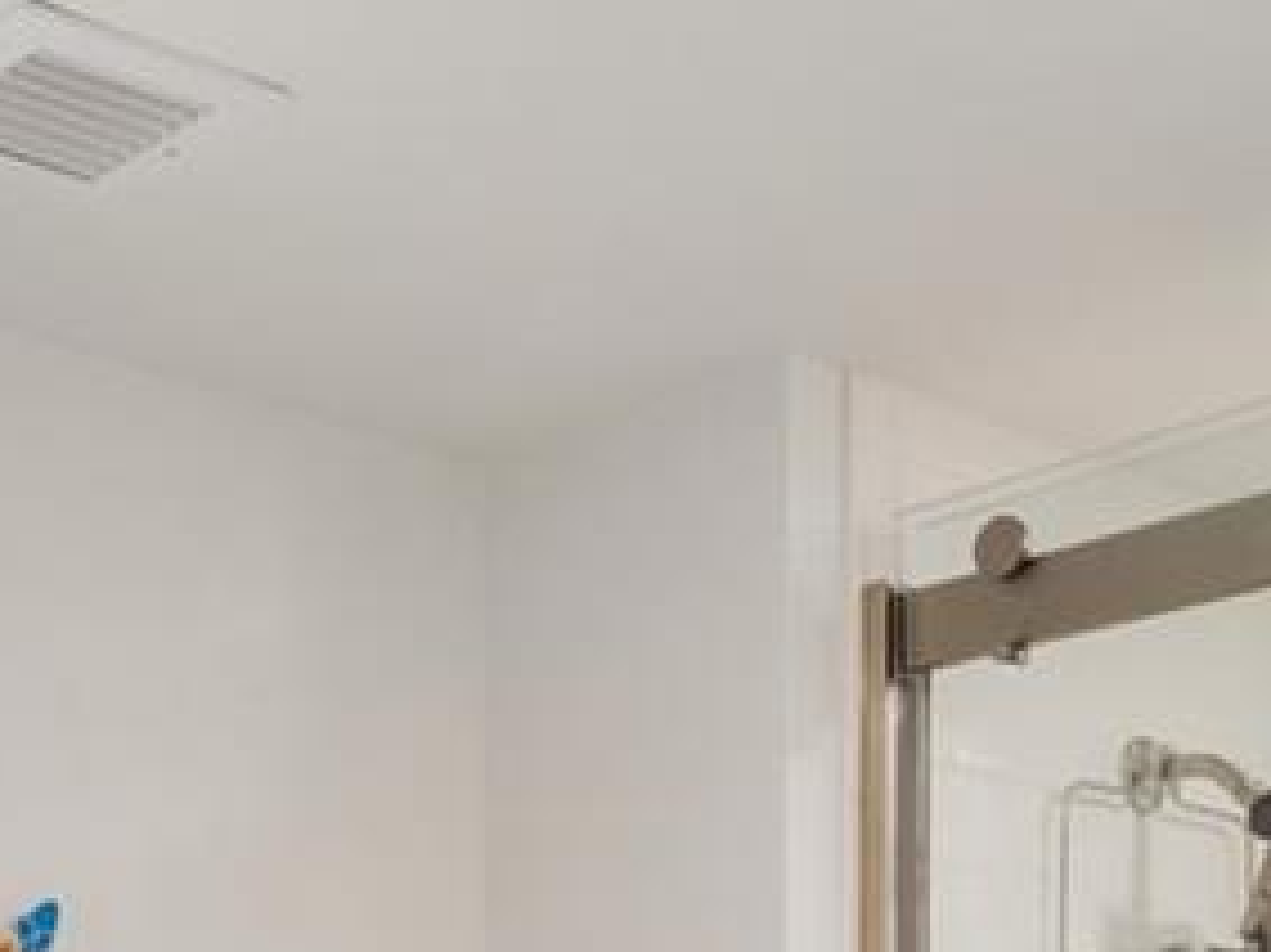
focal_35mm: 76
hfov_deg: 24.9
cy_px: 1383
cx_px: 126
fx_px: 2789
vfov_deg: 17.6
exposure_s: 1/6
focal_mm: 14
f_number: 9
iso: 400
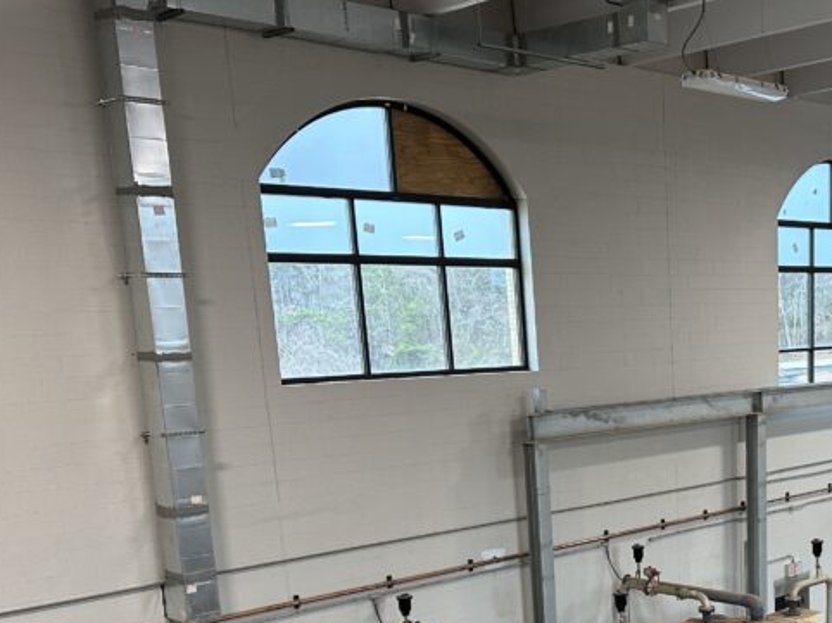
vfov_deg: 27.0
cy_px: 620
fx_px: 1225
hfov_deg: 35.3
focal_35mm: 51
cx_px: 747
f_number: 1.78
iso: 125
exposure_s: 1/121
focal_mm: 6.86
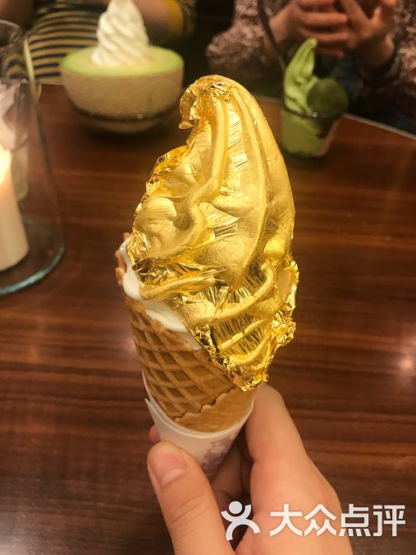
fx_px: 465
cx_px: 211
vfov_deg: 61.7
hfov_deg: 48.2
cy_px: 276
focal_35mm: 29
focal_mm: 3.99
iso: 40
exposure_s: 1/25
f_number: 1.8
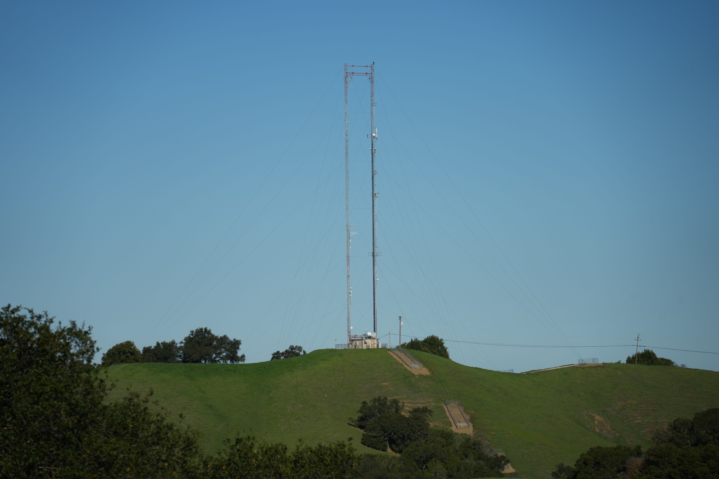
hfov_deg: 13.1
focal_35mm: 157
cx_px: 360
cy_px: 240
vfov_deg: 8.7
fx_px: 3135
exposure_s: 1/2000
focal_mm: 157
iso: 200
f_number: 6.3
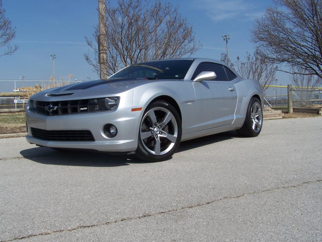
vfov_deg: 37.7
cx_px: 161
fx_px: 353
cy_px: 121
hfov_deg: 49.0
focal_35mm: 38
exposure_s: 1/750
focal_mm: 6.3
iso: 80
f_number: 5.6
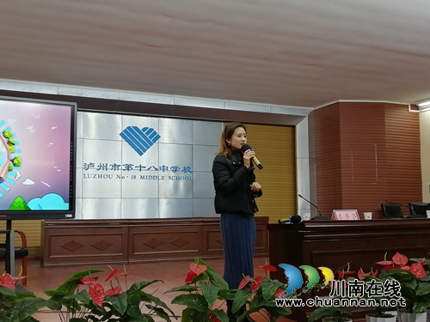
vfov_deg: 34.3
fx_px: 522
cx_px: 215
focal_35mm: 42
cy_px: 161
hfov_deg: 44.8
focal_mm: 3.62
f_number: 1.8
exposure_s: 1/60
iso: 64
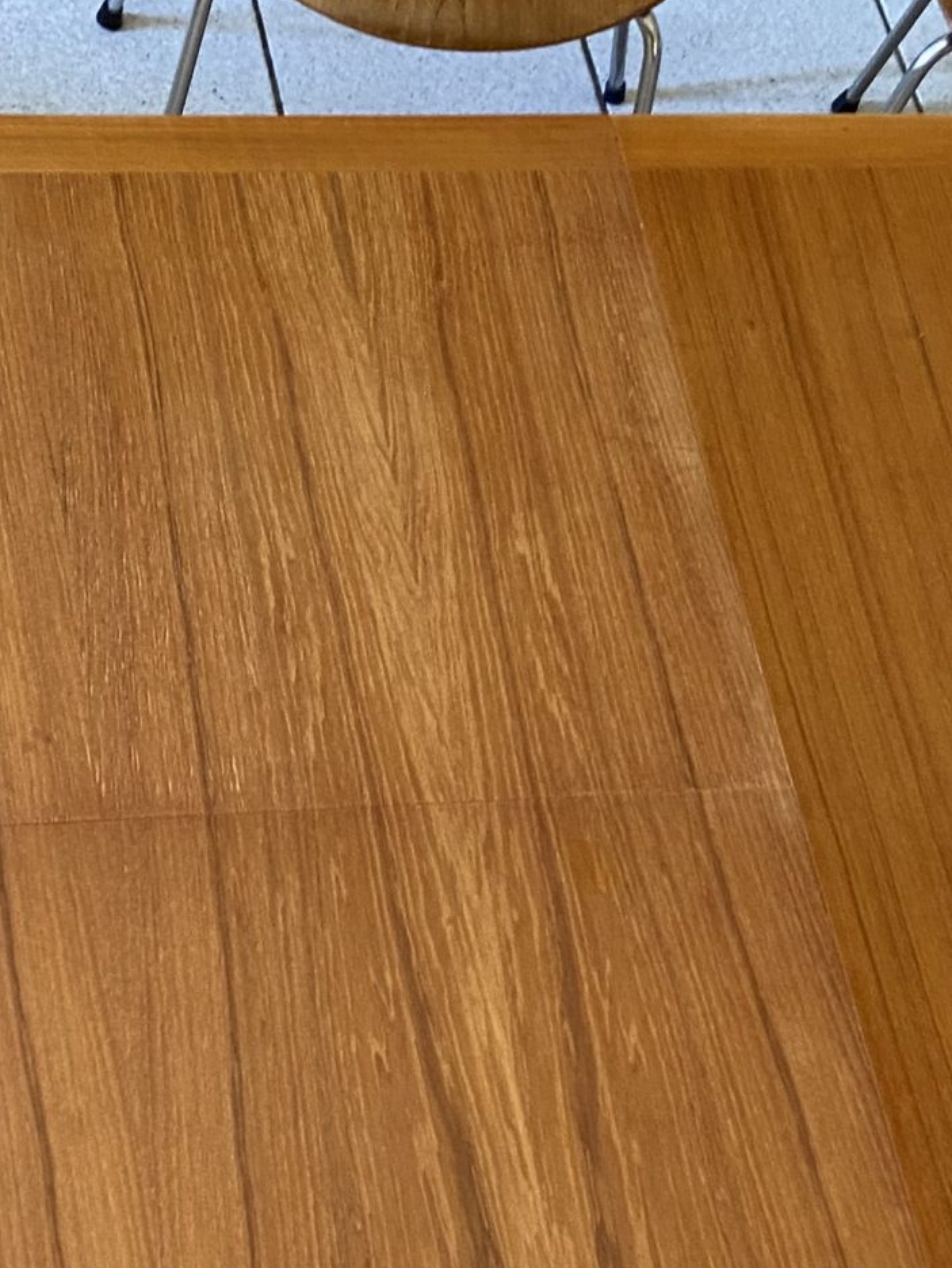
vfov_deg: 27.3
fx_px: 2603
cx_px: 194
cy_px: 775
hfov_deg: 20.5
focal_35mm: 71
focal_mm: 4.25
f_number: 1.8
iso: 250
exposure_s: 1/50
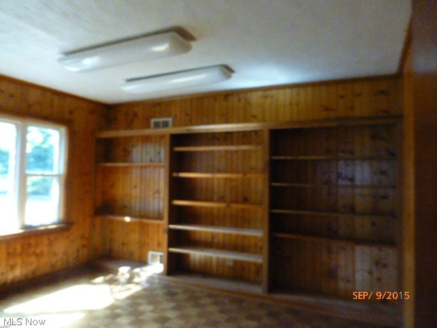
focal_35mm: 24
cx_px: 218
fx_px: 303
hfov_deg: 71.6
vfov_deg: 56.8
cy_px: 164
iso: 1600
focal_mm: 4.3
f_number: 3.3
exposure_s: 1/200
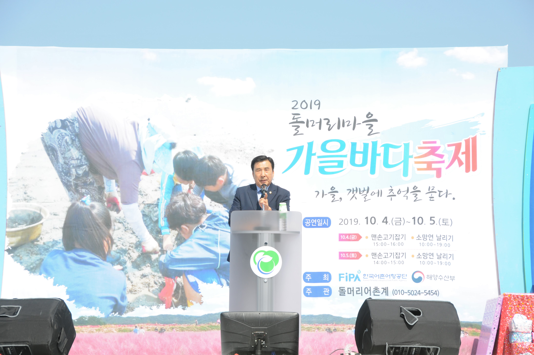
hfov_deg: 17.1
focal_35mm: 120
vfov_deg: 11.4
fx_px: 1778
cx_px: 267
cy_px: 178
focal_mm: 80
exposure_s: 1/320
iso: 200
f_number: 9
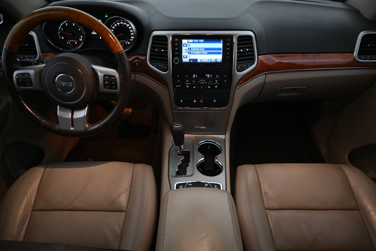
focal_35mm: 24
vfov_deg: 53.1
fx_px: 251
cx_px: 188
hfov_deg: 73.7
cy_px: 126
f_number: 3.5
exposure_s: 1/25
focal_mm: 16
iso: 720
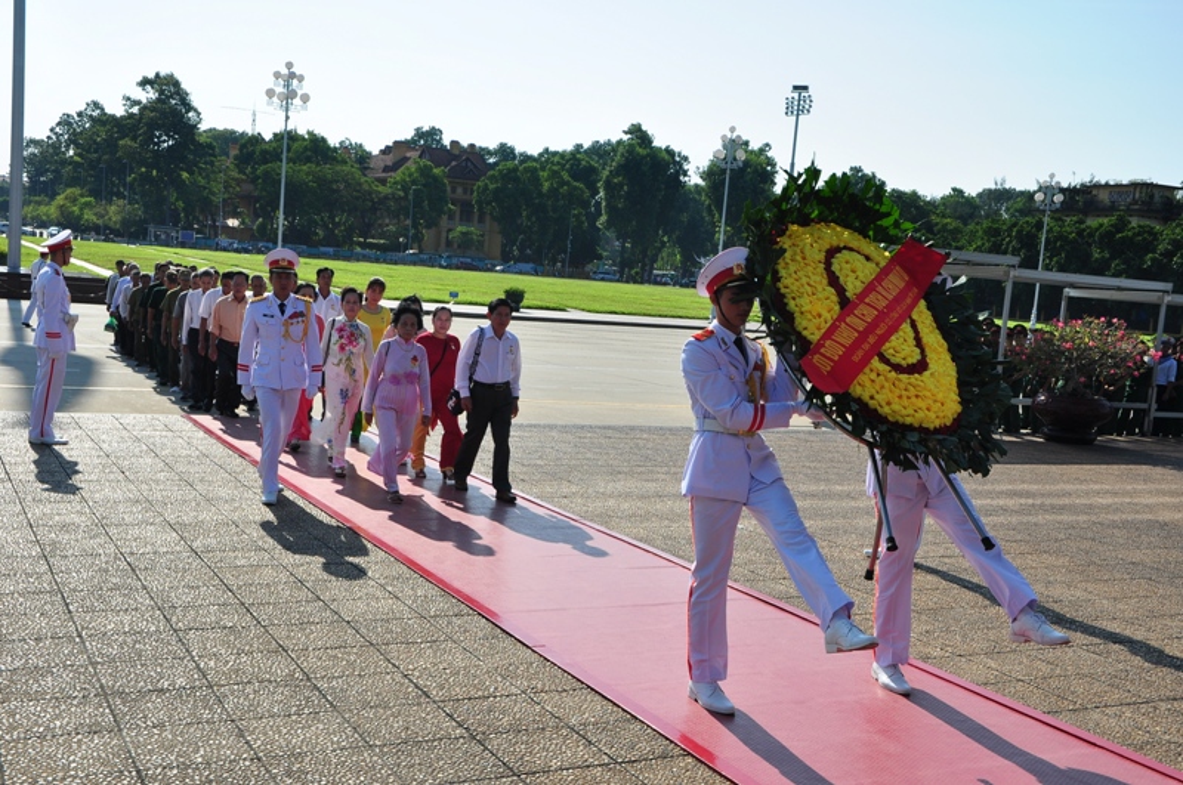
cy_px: 392
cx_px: 592
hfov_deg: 49.6
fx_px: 1280
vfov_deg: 34.1
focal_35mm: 39
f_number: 9
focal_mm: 26
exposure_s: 1/320
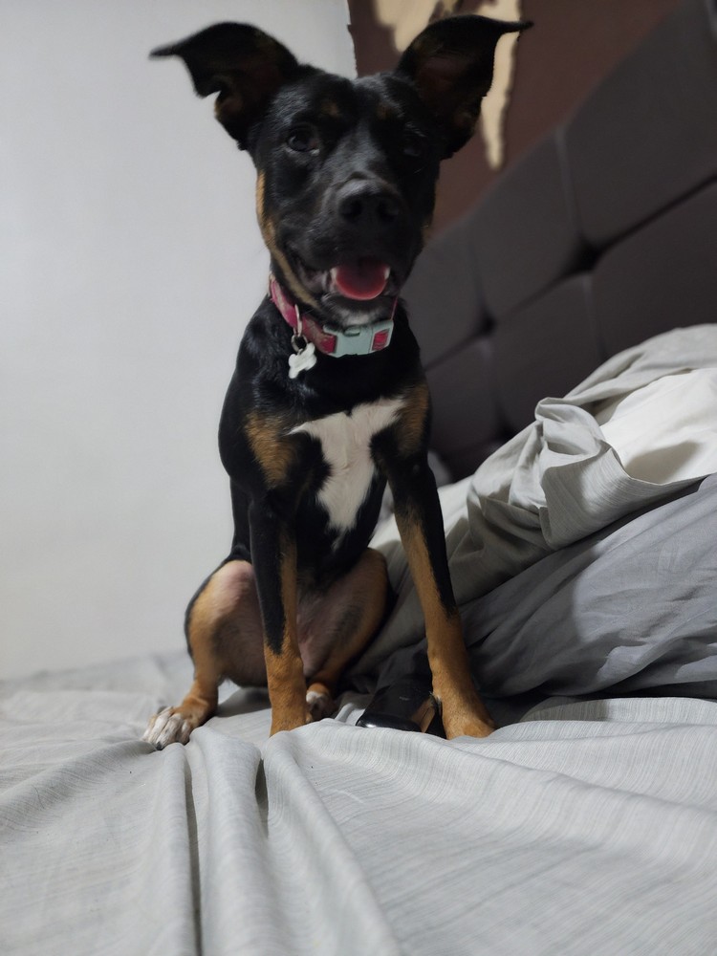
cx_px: 358
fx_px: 635
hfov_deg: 58.9
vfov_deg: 73.9
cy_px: 478
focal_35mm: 23
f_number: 1.8
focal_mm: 6.4
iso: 500
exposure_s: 1/20
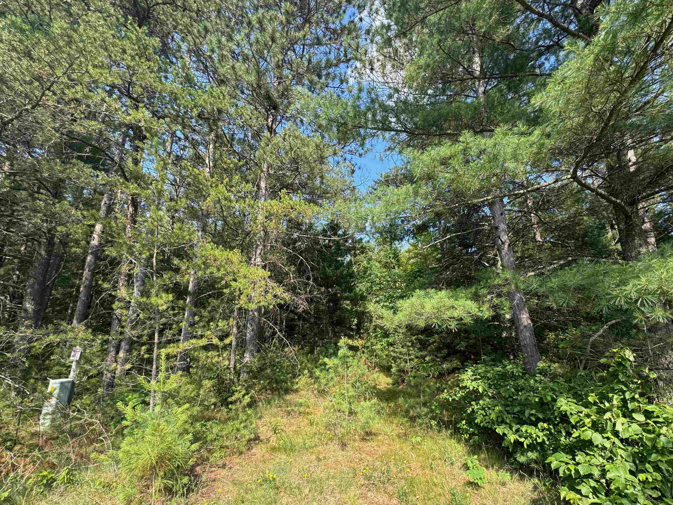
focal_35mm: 15
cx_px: 358
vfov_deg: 81.7
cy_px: 260
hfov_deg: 98.0
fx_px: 292
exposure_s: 1/343
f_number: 2.2
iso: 40
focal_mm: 2.22
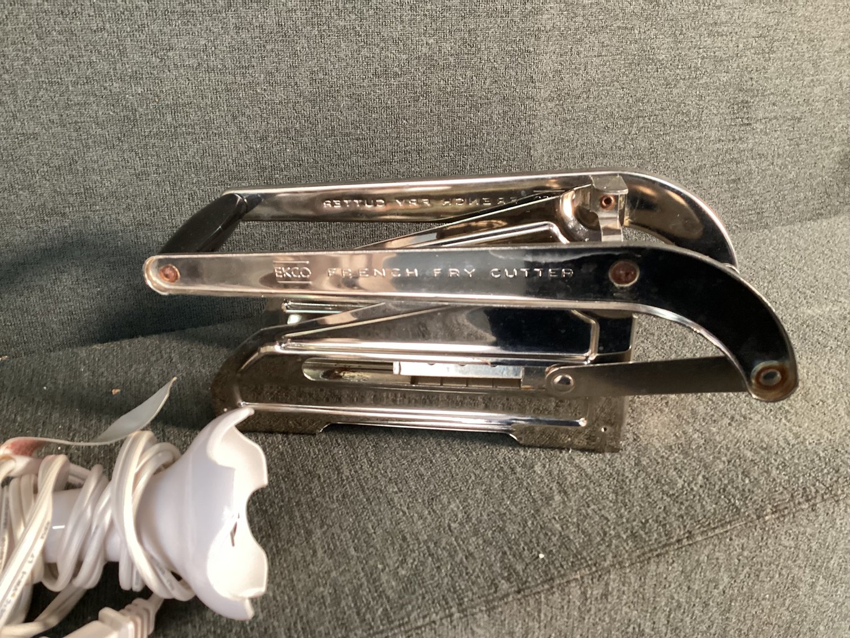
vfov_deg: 45.4
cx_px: 425
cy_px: 319
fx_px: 761
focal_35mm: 31
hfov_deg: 58.3
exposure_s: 1/60
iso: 320
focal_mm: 3.3
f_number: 2.4
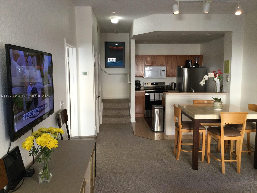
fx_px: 230
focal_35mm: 31
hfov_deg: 58.4
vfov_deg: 45.4
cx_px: 128
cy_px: 96
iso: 64
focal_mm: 3.3
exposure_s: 1/30
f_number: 2.4
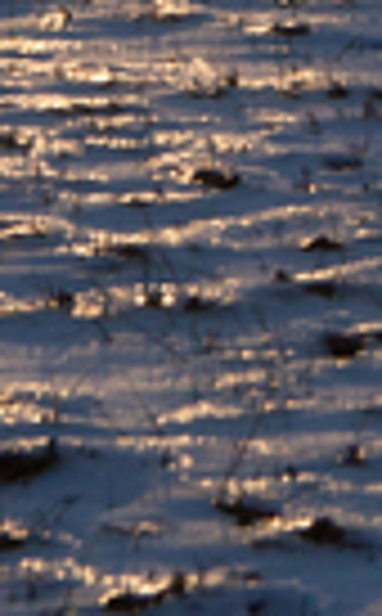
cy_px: -594
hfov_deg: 2.7
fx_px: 8188
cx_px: 526
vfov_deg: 4.3
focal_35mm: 489
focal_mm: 82
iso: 400
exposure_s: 1/2500
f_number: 13
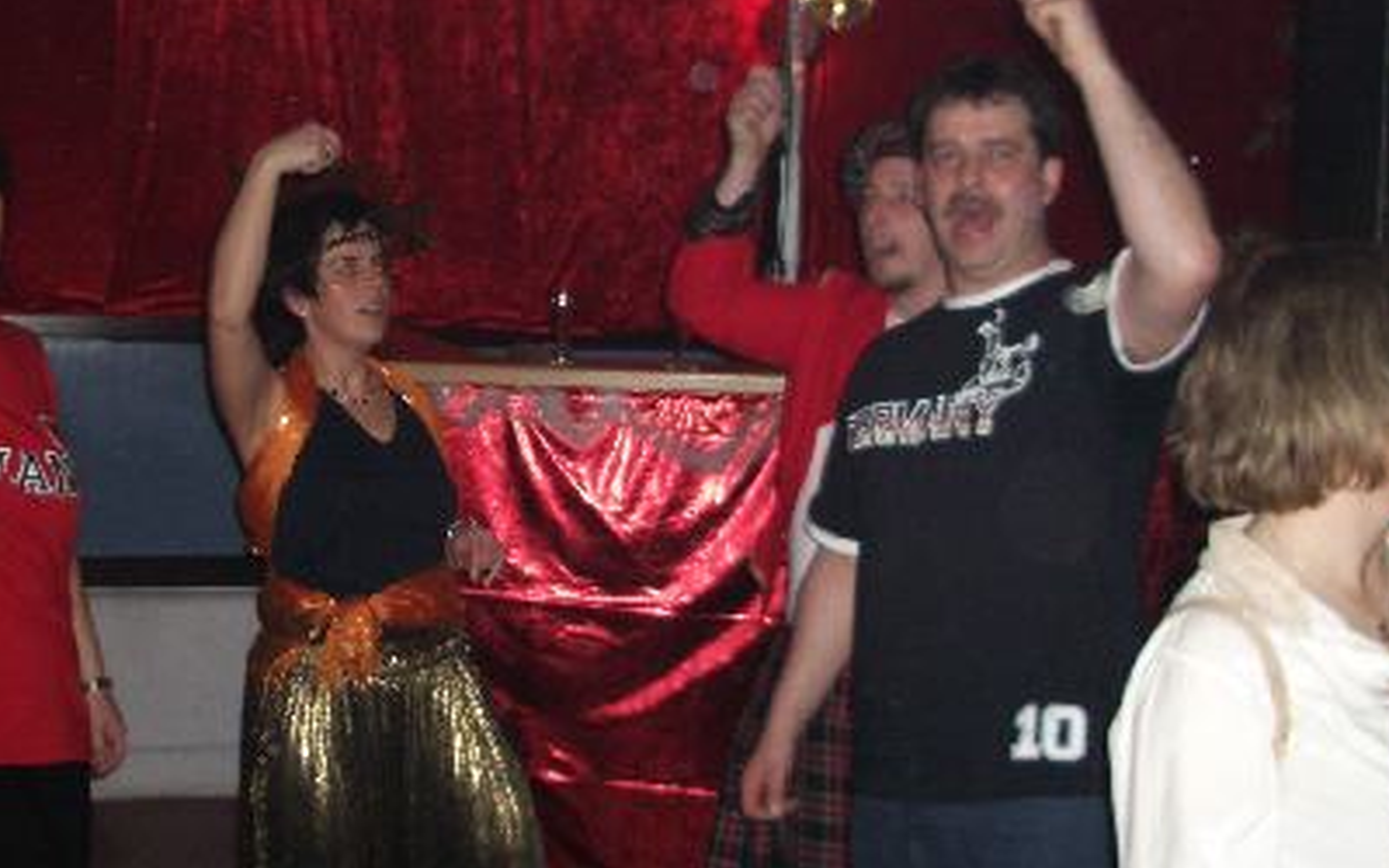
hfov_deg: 39.0
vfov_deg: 25.3
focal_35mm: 51
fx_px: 1931
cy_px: 420
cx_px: 448
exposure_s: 1/60
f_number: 2.6
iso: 200
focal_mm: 5.8
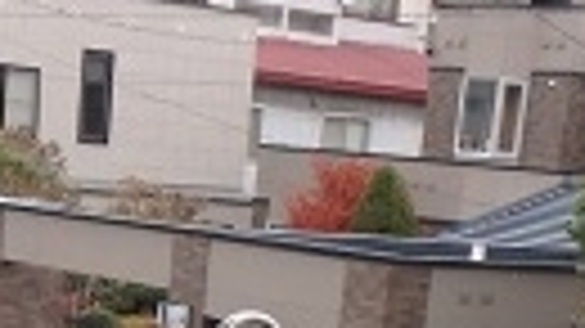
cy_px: 912
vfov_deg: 9.1
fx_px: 1752
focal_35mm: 113
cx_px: 140
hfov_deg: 18.8
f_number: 3.5
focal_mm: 3.7
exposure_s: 1/60
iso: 160
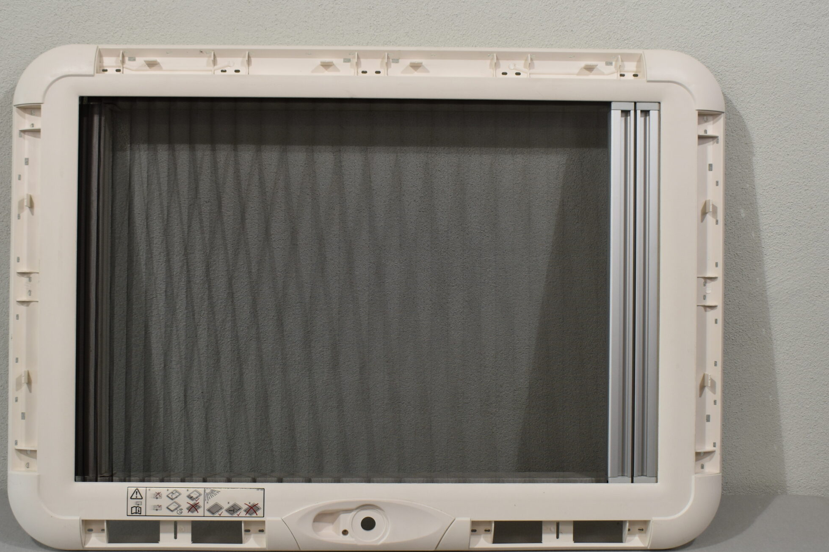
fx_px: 1174
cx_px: 369
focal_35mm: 51
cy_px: 286
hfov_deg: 38.8
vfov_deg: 26.5
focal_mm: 26
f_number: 5.6
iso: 320
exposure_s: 1/125
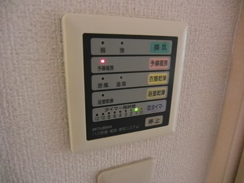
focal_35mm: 24
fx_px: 169
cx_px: 122
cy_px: 92
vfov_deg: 56.9
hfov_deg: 71.6
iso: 800
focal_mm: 4.3
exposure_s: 1/13
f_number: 3.2
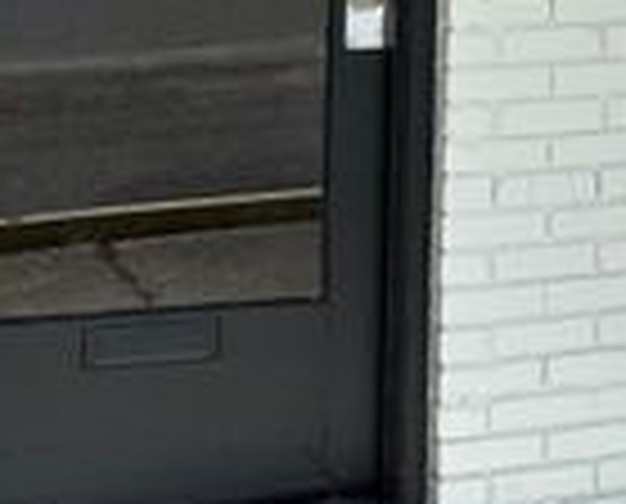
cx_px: 644
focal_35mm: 91
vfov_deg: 15.8
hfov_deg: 20.2
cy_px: -209
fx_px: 1691
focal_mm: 5.96
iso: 50
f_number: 1.6
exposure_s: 1/2513
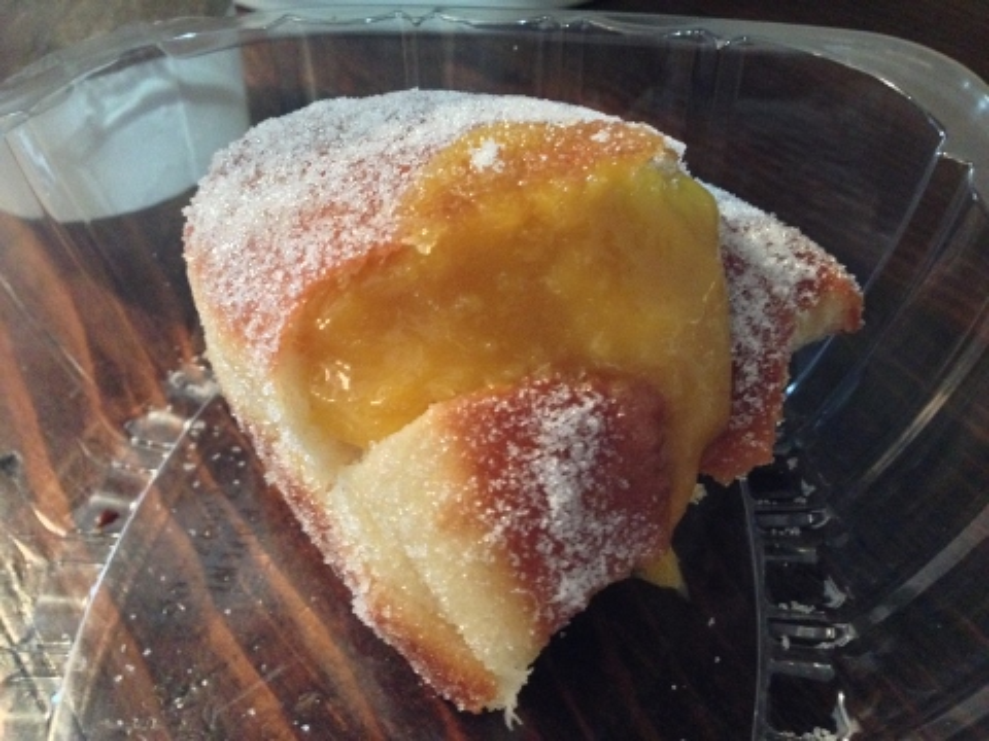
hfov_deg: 55.4
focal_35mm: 33
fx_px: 943
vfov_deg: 42.9
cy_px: 370
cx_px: 494
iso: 640
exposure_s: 1/15
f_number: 2.4
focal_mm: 4.12
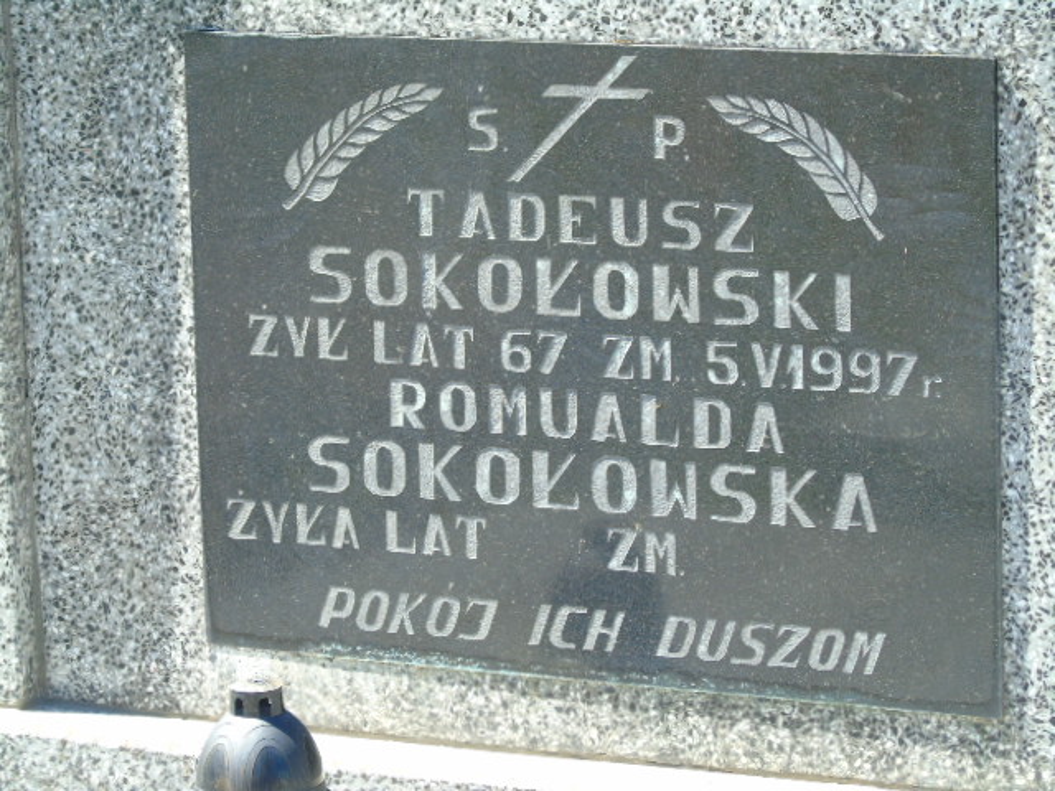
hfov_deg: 12.2
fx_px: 4937
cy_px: 396
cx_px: 528
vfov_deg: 9.2
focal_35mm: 162
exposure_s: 1/125
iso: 100
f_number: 4.9
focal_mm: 29
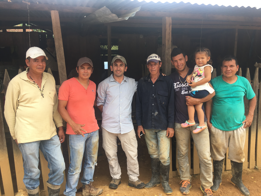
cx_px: 130
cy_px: 98
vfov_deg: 48.2
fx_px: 219
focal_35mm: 29
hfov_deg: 61.7
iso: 25
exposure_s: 1/210
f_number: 2.2
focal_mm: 4.15
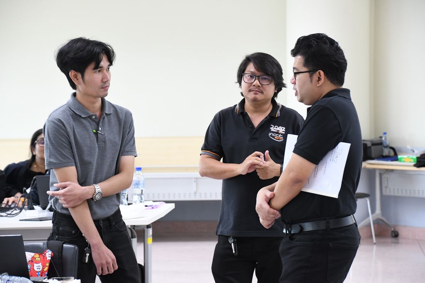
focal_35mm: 120
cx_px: 212
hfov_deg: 17.1
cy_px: 142
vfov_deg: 11.4
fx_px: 1417
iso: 2200
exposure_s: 1/80
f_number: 5.3
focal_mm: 80
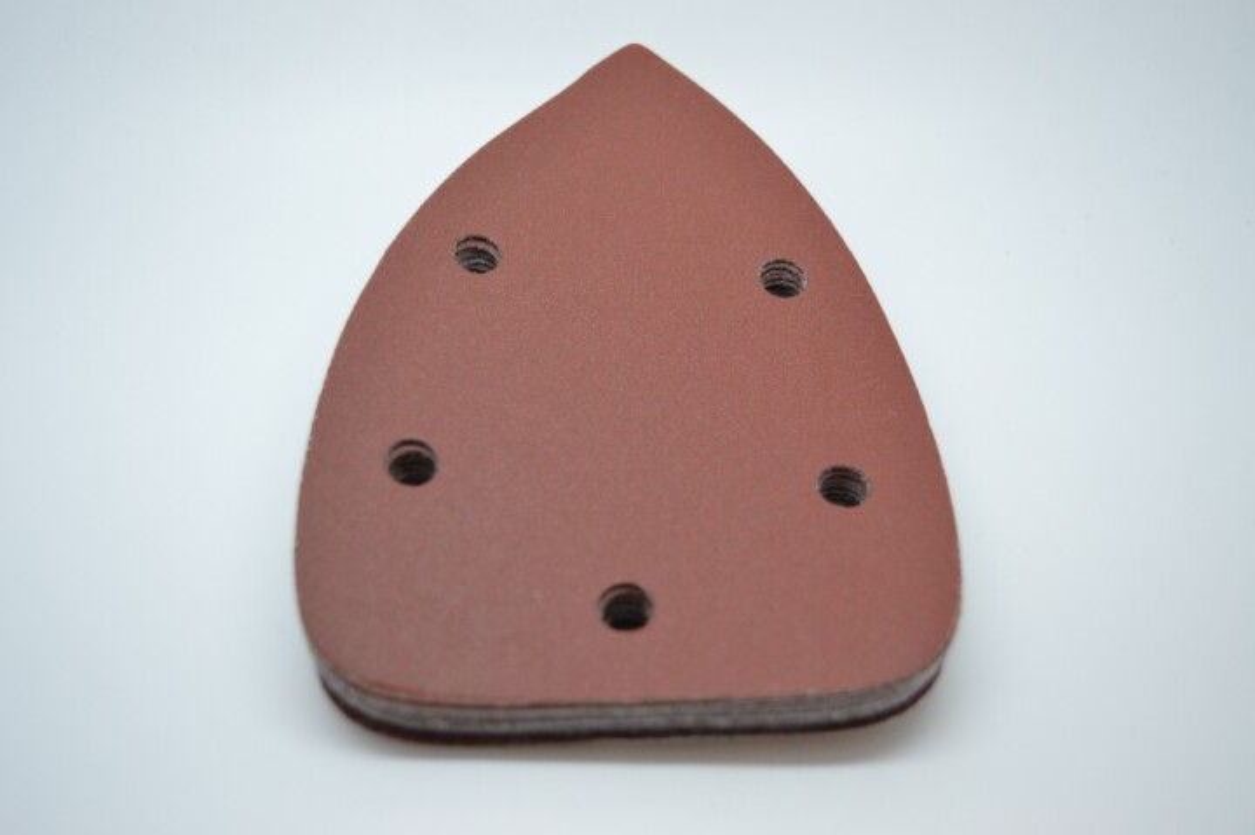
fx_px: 1672
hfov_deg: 41.1
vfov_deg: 28.0
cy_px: 418
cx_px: 628
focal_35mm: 48
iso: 400
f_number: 5
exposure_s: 1/80
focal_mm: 32
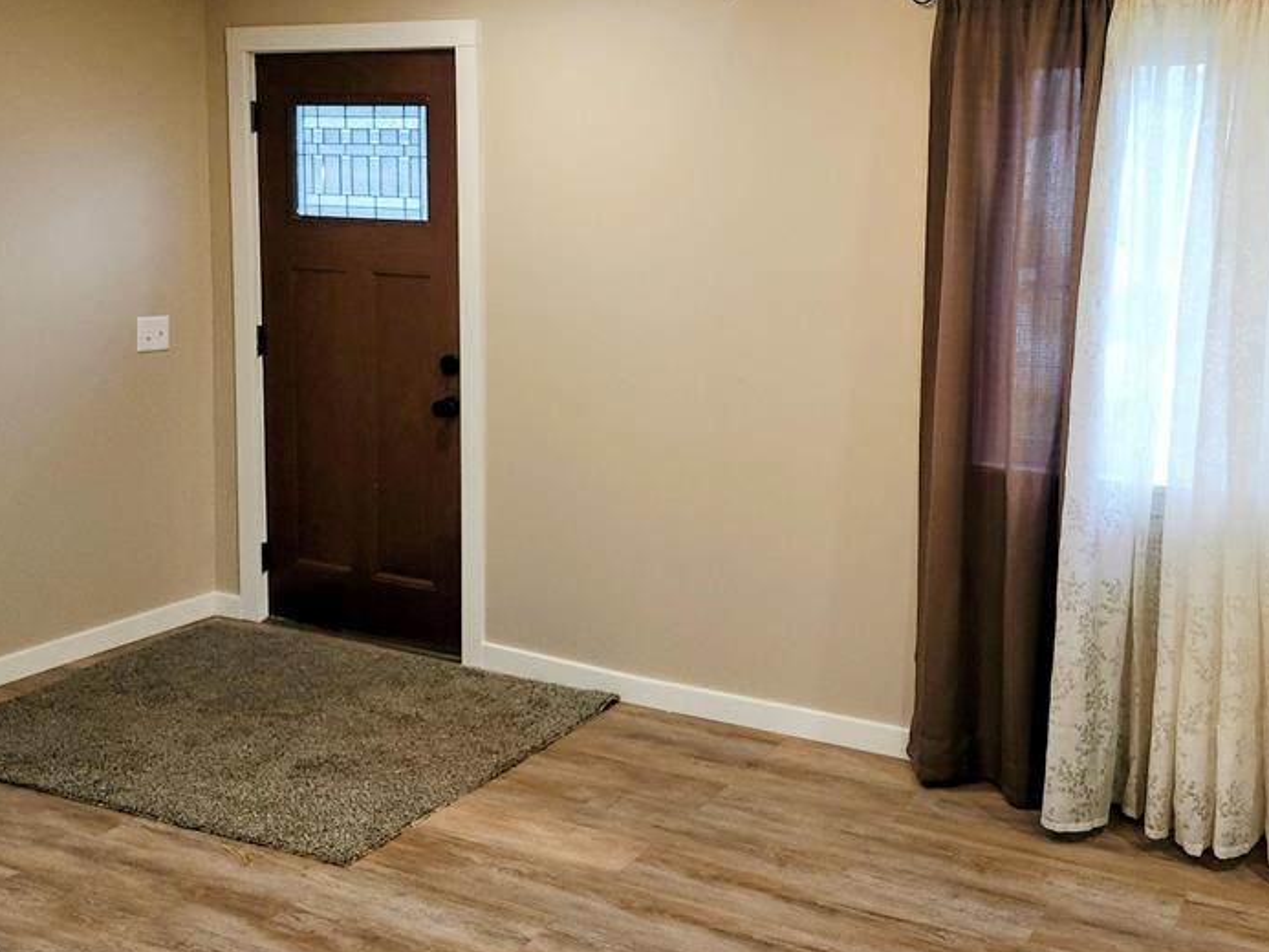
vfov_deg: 41.3
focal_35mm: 34
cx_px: 870
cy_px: 315
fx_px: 1247
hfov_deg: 52.7
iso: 100
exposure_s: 1/120
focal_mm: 5.54
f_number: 1.8
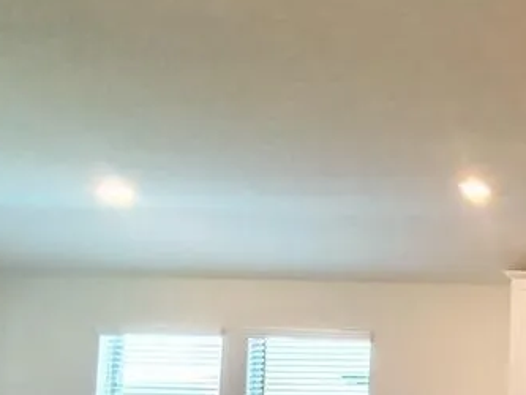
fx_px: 608
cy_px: 389
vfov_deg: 33.2
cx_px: 686
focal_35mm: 40
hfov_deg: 33.7
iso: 320
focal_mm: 1.8
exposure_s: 1/60
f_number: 2.2
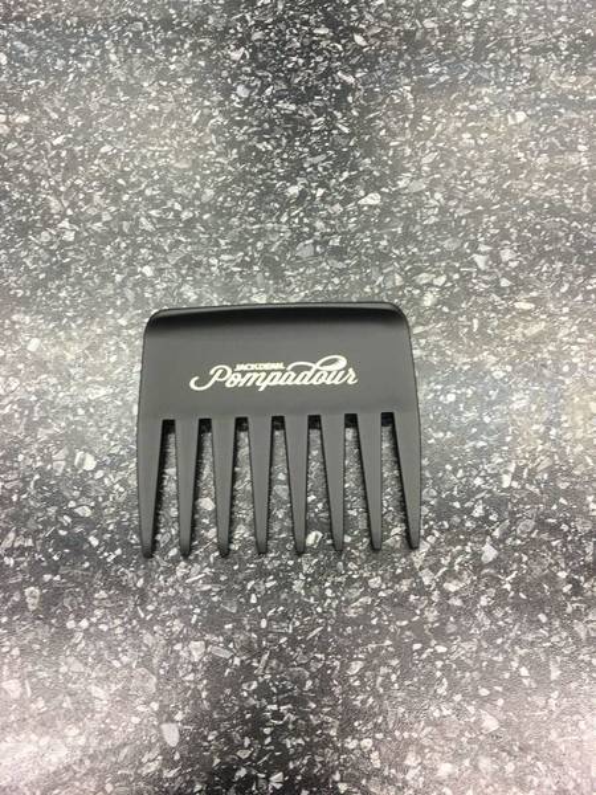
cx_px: 298
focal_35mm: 29
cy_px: 398
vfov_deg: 61.7
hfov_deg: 48.2
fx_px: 666
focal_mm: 4.15
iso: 40
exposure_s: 1/33
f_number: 2.2
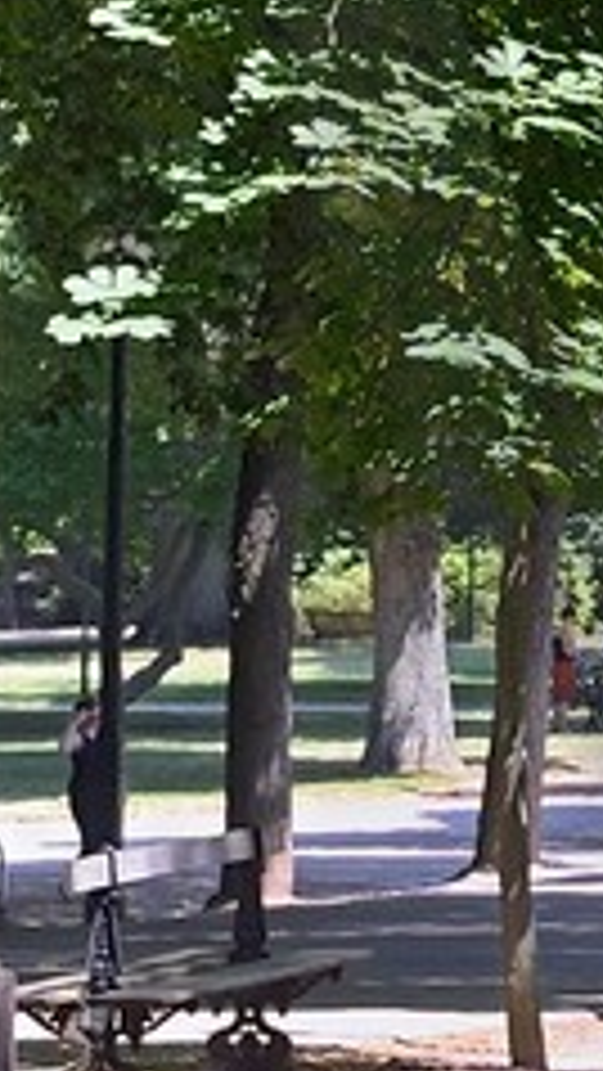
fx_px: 9601
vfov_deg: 6.3
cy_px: -351
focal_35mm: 338
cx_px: 2074
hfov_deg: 3.5
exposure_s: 1/125
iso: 200
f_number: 7.1
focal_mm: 48
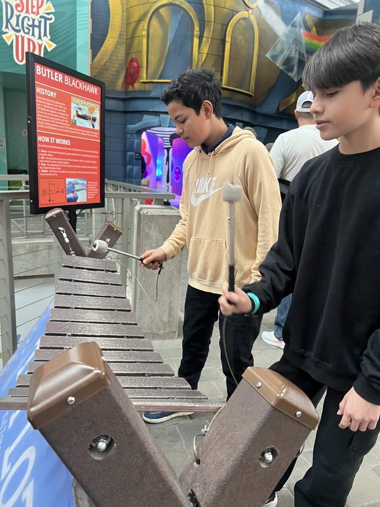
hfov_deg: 53.1
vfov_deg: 67.3
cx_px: 190
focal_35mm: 26
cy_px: 254
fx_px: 381
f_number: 1.5
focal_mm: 5.7
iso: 400
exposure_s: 1/60
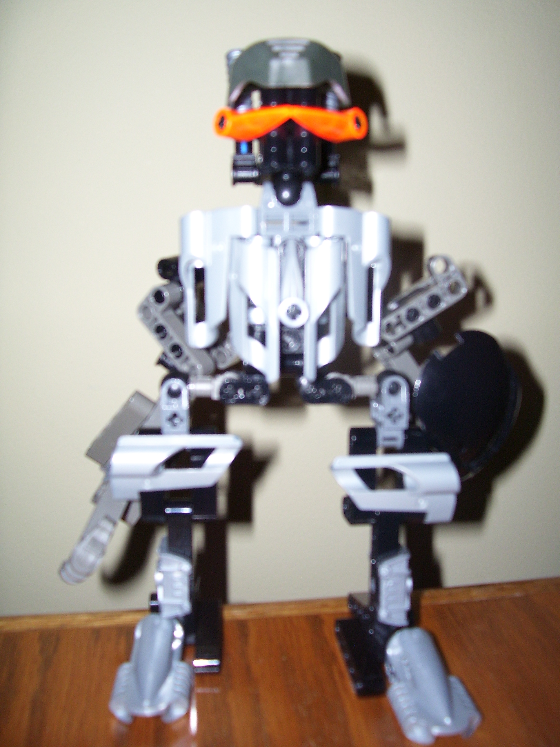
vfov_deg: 54.0
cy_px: 374
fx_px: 733
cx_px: 280
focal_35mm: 34
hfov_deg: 41.8
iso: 125
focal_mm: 5.6
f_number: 2.7
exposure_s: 1/60
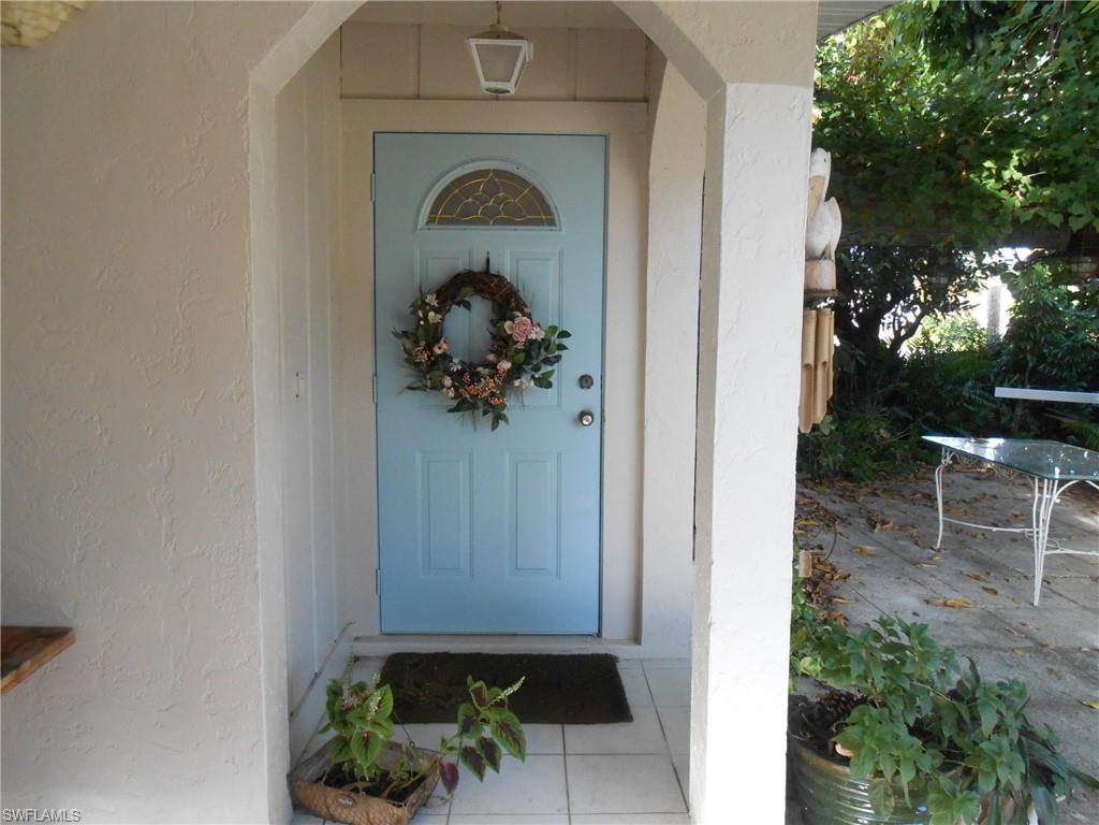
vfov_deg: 53.1
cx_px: 550
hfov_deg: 67.3
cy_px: 412
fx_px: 825
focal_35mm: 26
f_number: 3.5
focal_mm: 4.6
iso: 400
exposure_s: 1/250
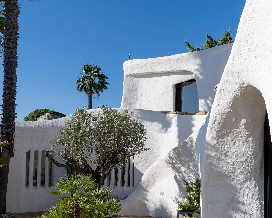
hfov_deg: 37.3
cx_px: 135
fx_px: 403
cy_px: 152
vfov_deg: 29.9
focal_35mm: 50
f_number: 16
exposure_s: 1/640
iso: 800
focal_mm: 35
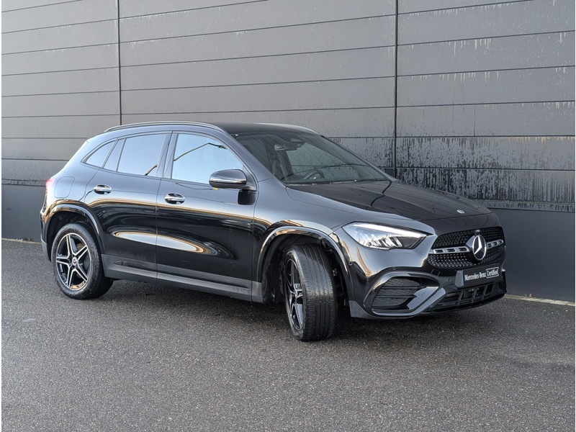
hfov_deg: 38.9
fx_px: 815
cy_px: 216
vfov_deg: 29.7
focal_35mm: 49
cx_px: 288
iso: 114
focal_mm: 6.9
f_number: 1.68
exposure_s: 1/242
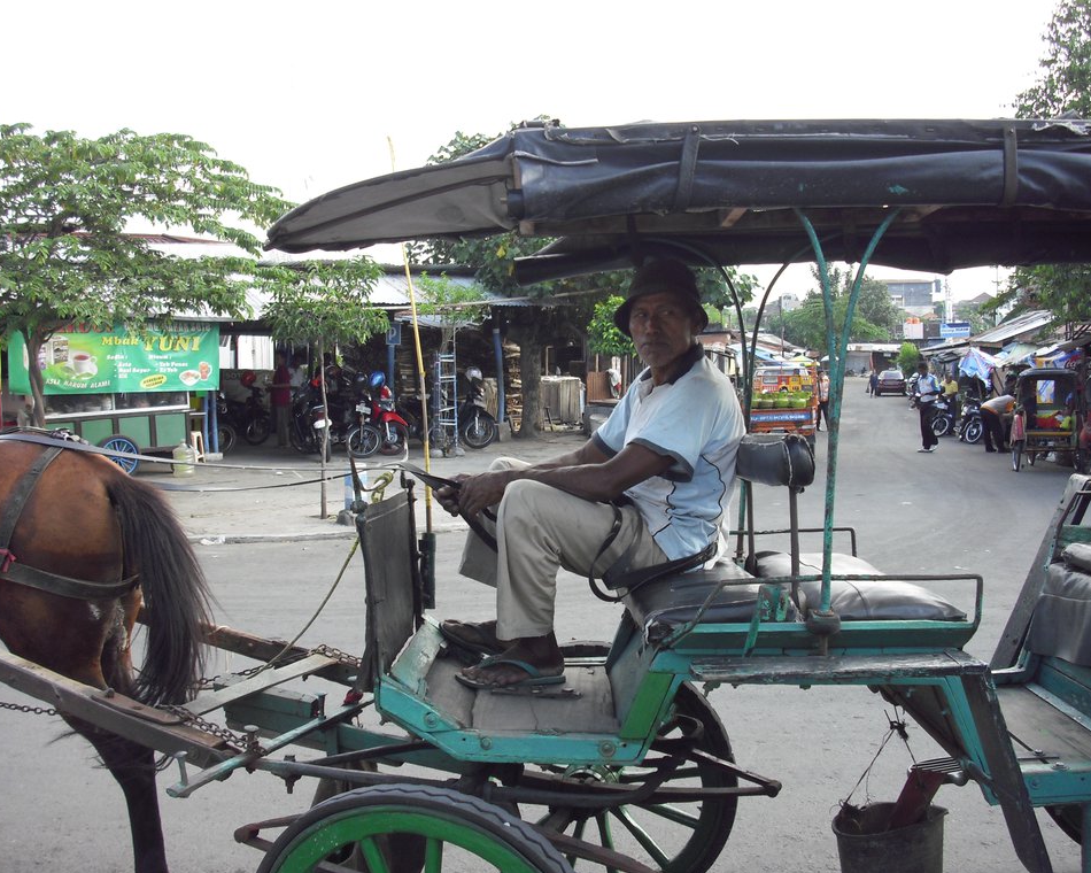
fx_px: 1292
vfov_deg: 37.3
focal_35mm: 40
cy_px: 435
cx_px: 557
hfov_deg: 45.8
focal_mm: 6.2
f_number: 2.8
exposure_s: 1/200
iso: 100
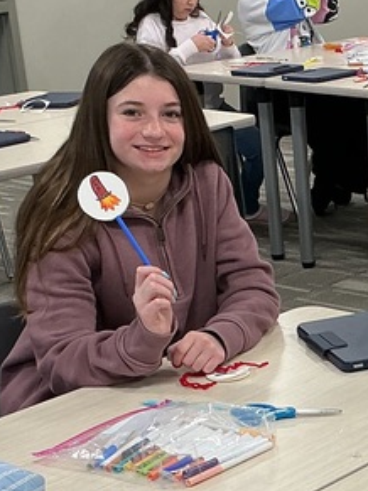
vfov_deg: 19.1
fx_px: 1447
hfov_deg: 14.1
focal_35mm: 102
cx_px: 441
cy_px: 386
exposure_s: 1/60
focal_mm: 3
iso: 50
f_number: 1.8
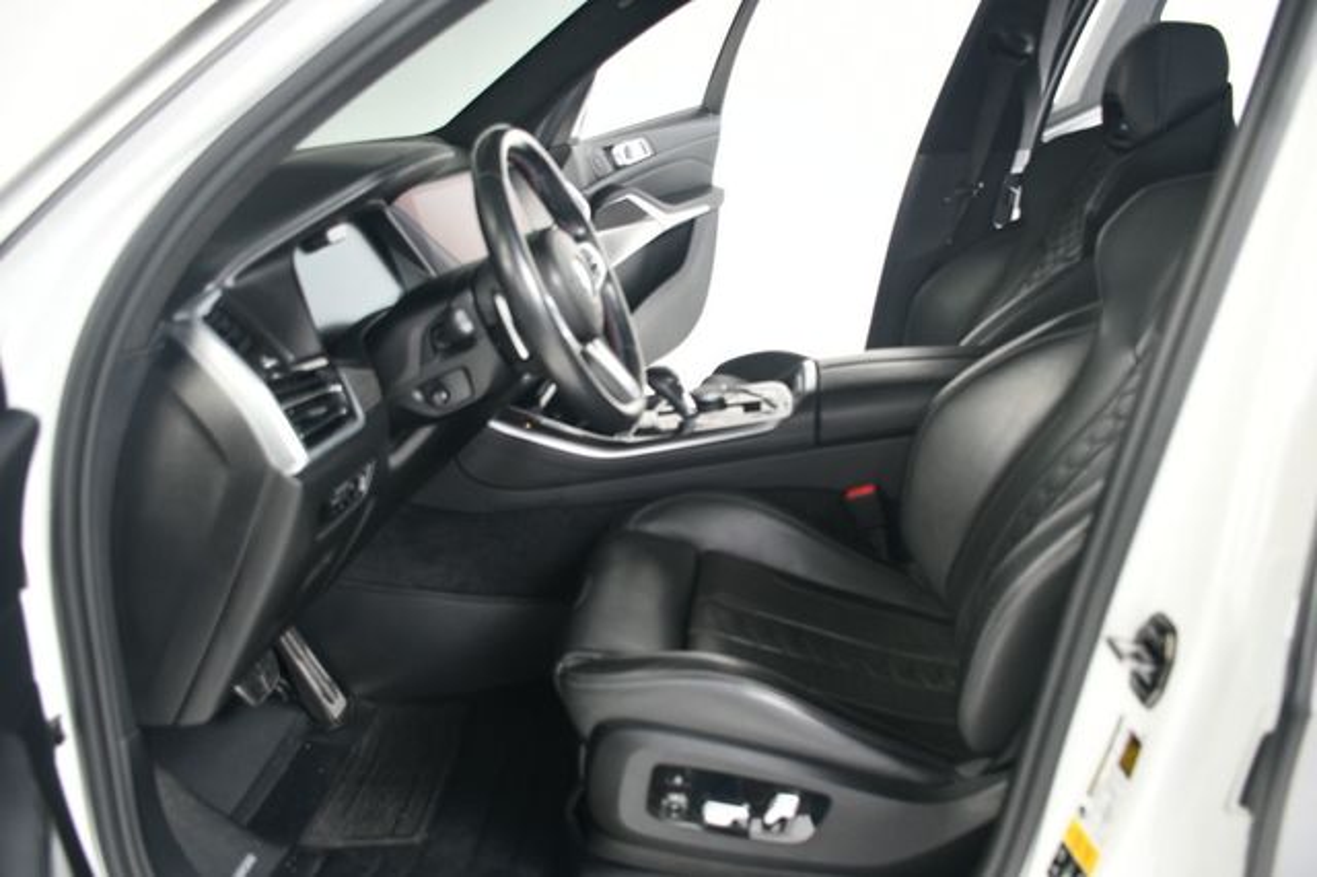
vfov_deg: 43.6
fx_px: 1097
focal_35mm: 30
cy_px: 438
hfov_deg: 62.0
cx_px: 658
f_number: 3.5
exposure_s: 1/160
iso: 100
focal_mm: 20
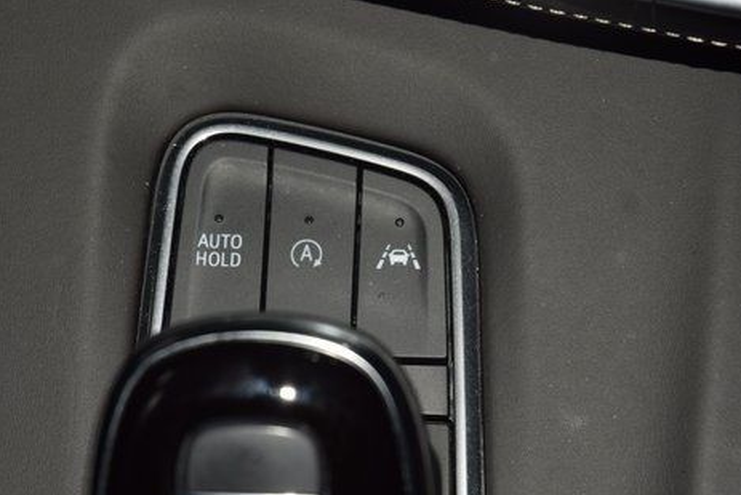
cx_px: 304
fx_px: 2985
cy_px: 236
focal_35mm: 145
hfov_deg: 14.1
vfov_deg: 9.5
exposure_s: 1/125
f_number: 8
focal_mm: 70
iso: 100
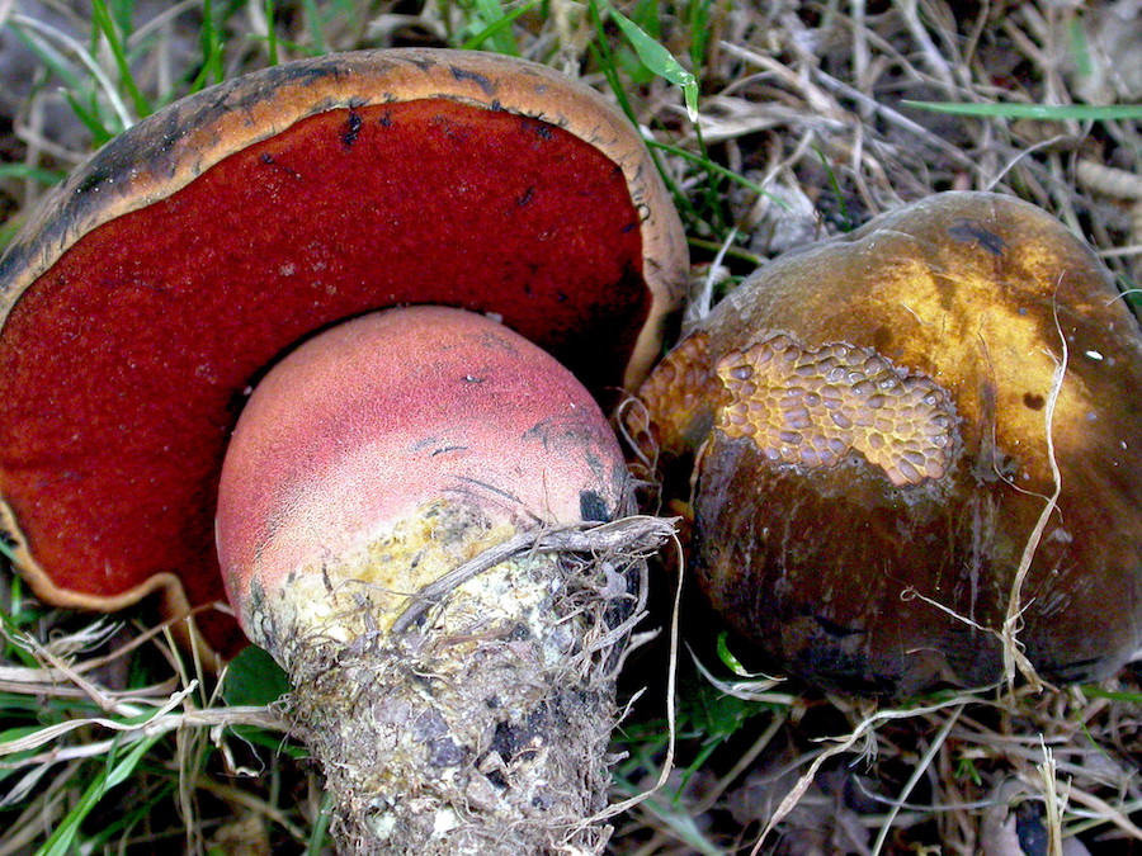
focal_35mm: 80
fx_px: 2639
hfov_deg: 24.4
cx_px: 571
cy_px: 428
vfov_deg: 18.4
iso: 400
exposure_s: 1/139
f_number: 4
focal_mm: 16.7
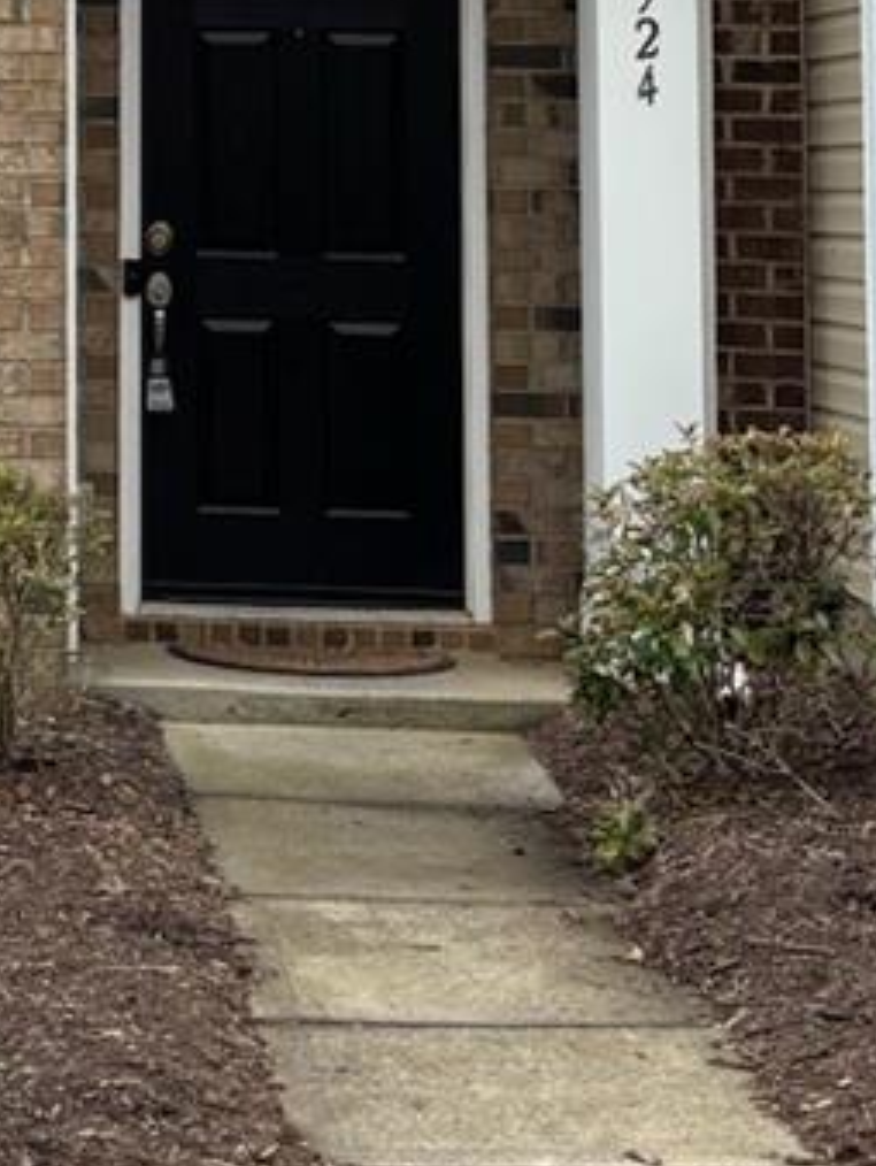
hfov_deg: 12.1
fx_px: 3976
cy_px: -193
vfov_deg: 16.1
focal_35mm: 118
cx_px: -355
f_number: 1.6
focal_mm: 5.96
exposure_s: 1/1115
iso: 50
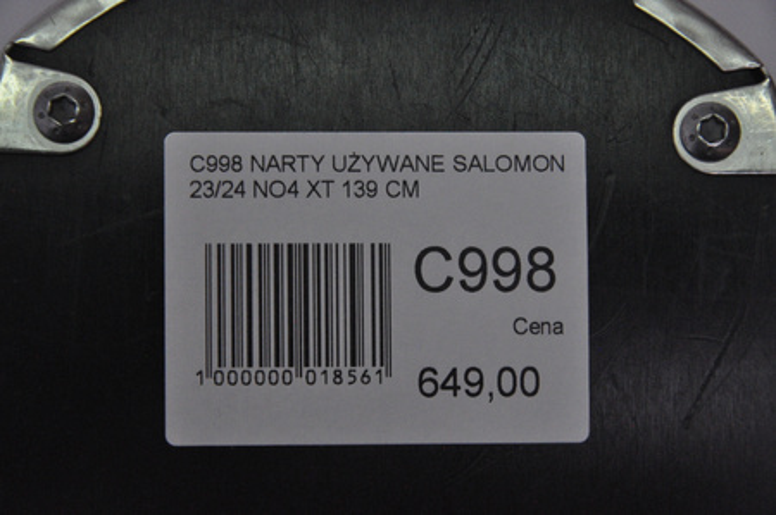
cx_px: 388
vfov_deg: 8.7
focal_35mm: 158
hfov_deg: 13.1
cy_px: 258
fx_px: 3391
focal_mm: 105
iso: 3200
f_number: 9.5
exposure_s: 1/125
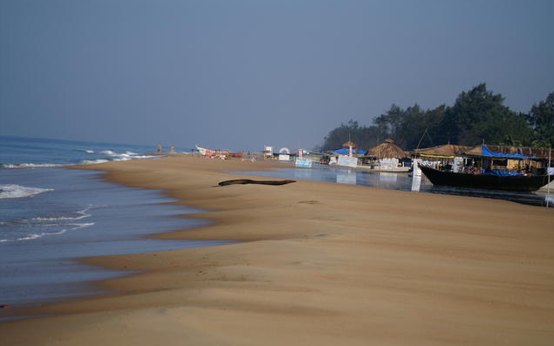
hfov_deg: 13.6
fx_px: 2325
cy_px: 180
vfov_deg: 8.5
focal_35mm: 154
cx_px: 278
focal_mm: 100
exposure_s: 1/3200
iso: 200
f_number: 4.5
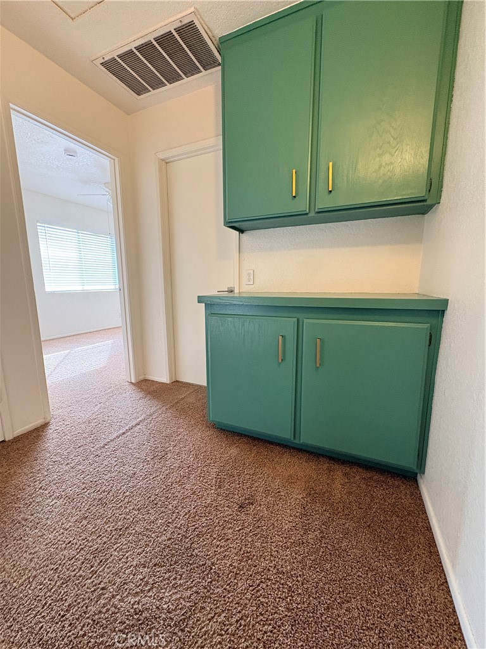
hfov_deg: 85.7
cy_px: 324
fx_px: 262
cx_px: 243
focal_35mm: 14
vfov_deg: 102.1
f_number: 2.2
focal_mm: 2.22
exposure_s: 1/60
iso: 400
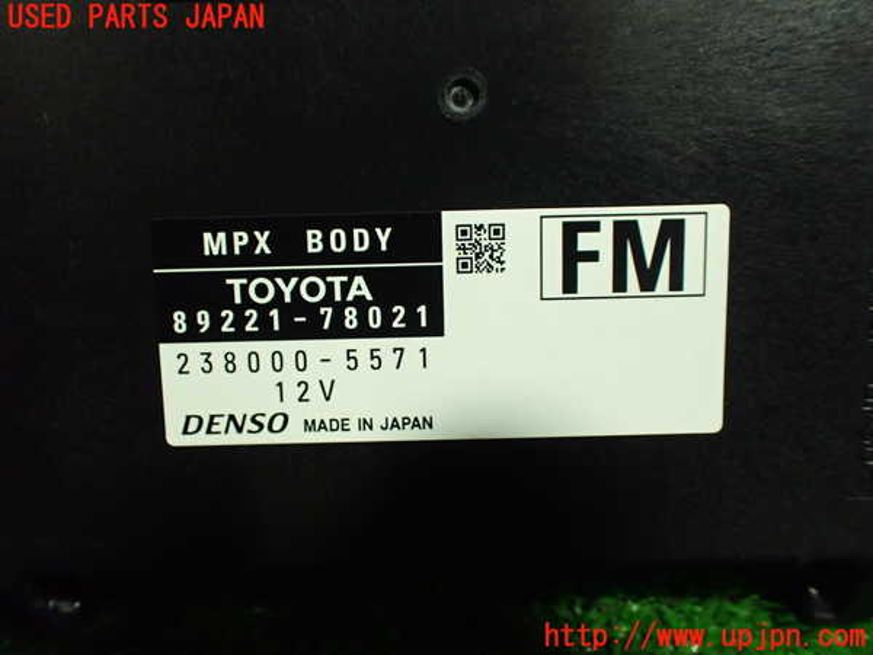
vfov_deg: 46.8
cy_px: 328
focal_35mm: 30
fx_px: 757
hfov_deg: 60.0
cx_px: 436
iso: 800
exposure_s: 1/125
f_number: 2.3
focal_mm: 5.4
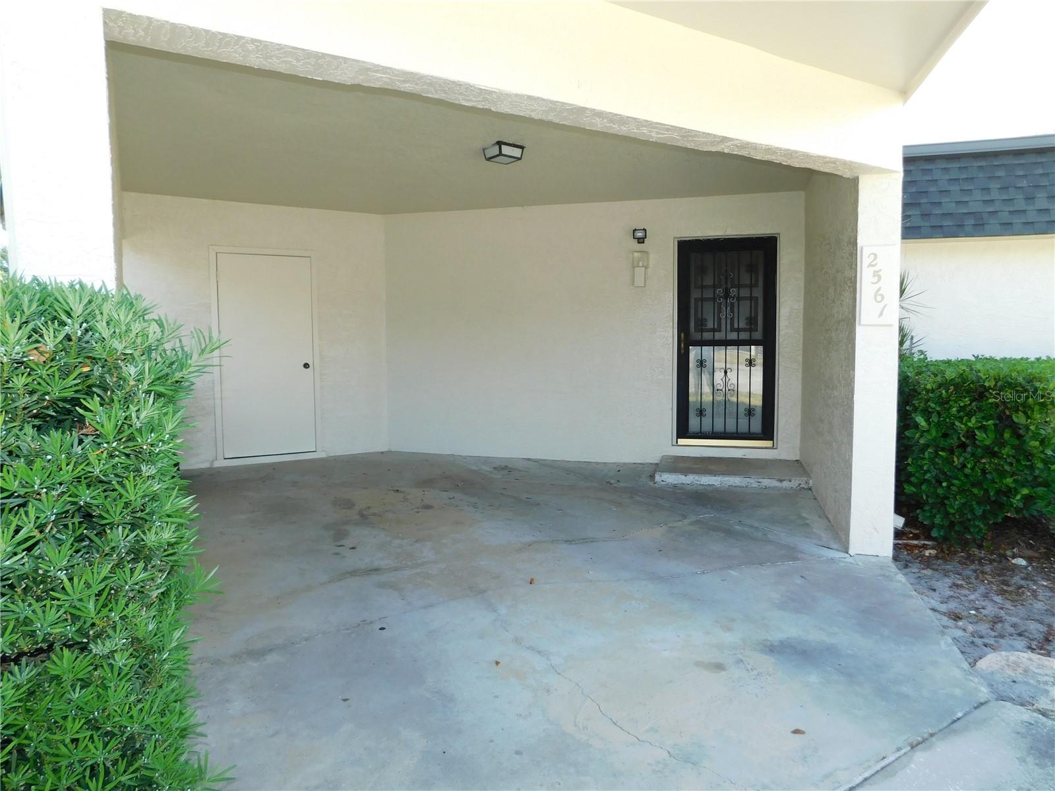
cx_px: 528
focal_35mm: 23
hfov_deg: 73.9
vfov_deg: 58.9
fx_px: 701
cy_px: 396
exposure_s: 1/250
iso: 125
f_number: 3
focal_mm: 4
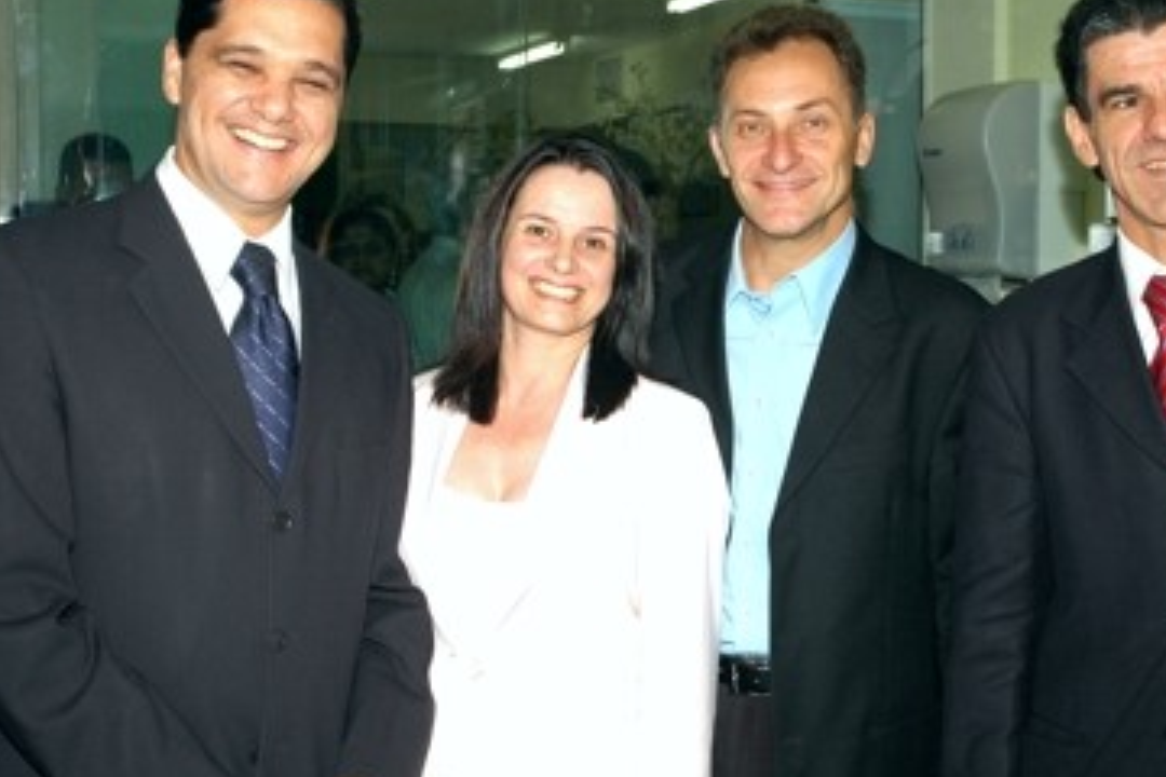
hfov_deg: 34.6
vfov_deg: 23.5
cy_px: 369
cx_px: 693
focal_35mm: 58
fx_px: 1867
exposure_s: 1/60
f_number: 8
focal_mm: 29
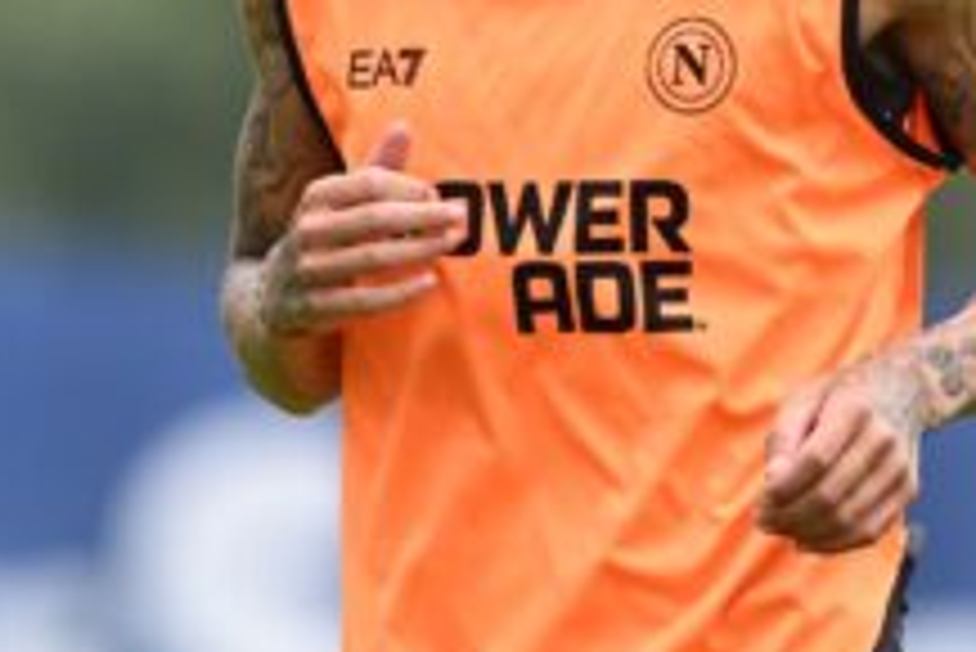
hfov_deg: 1.1
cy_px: 97
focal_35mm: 1890
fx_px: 51272
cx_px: 621
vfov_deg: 0.7
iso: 500
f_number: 4
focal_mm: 400
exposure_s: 1/2000
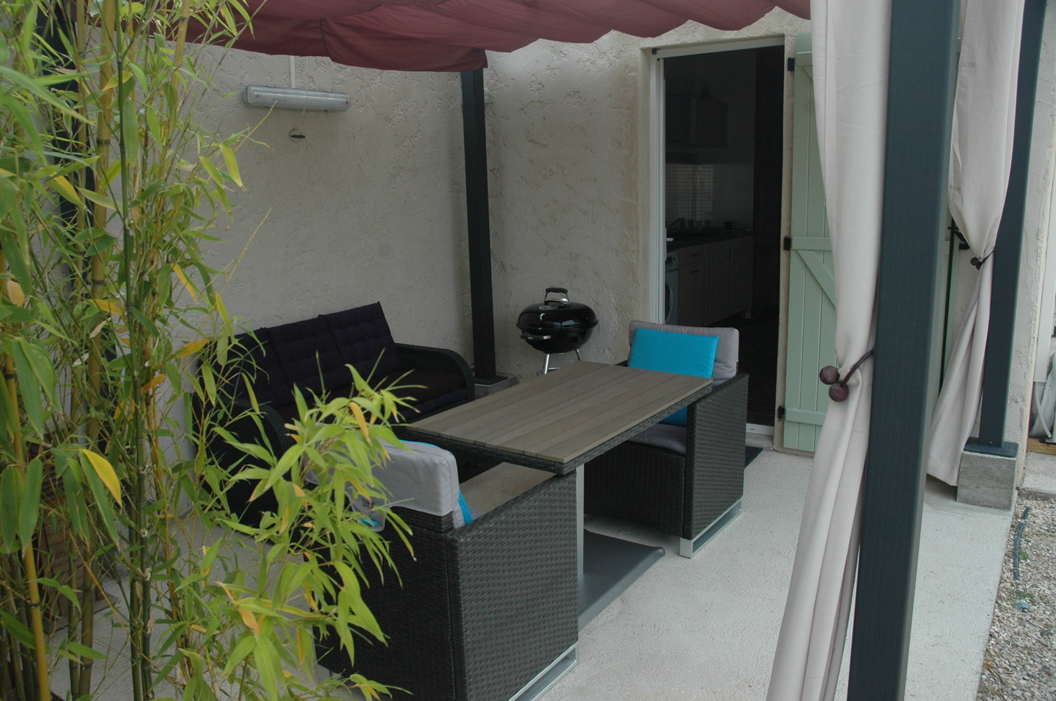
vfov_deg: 47.8
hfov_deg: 67.4
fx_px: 791
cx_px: 528
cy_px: 350
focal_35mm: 27
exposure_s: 1/125
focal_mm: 18
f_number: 5.6
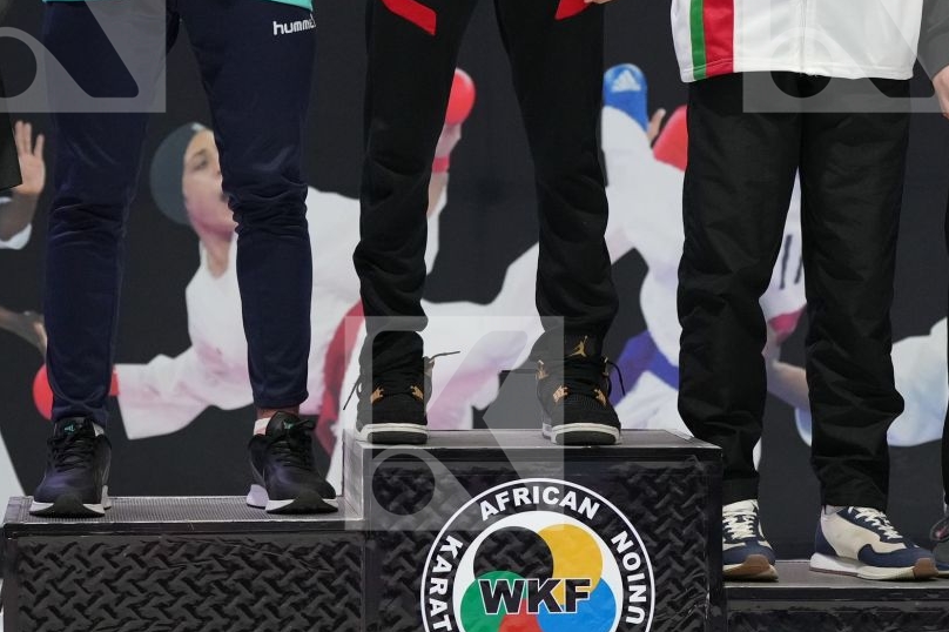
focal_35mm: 156
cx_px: 455
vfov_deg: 8.7
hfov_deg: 13.2
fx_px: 4110
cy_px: 6
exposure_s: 1/250
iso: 3200
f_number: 2.8
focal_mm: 70
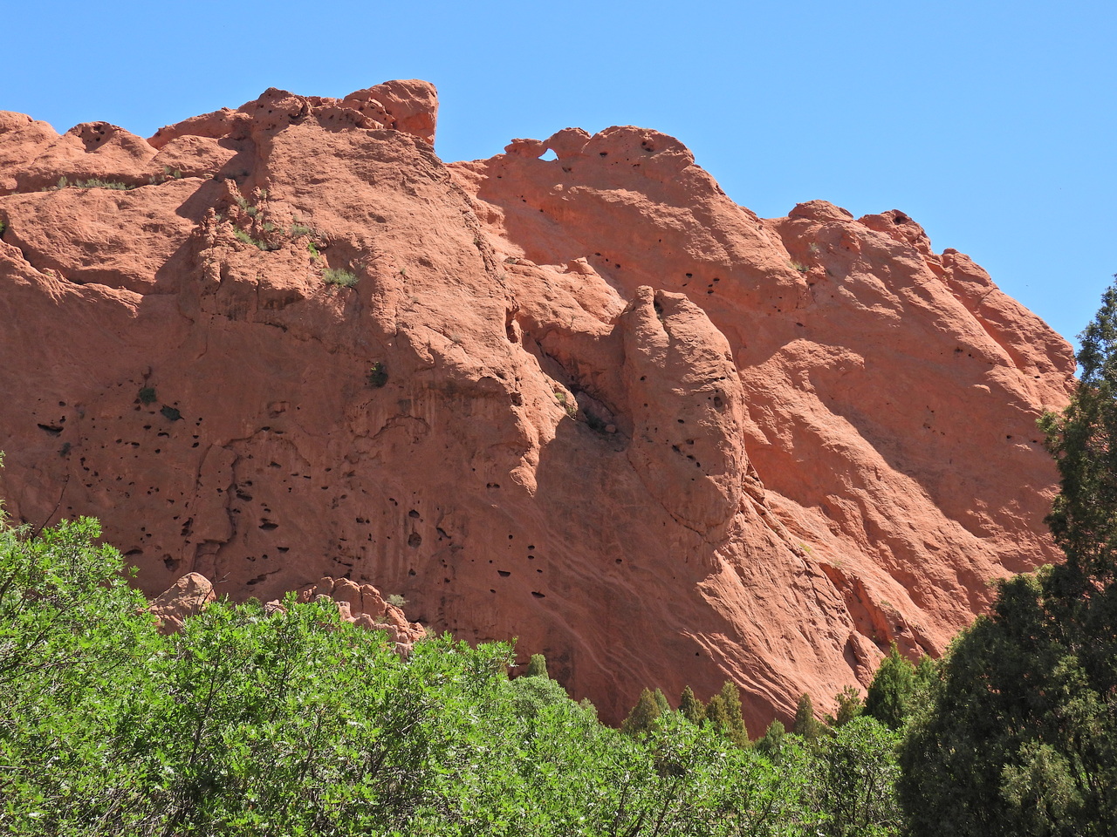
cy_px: 418
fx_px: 1388
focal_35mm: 43
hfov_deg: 43.9
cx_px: 558
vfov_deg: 33.6
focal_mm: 7.7
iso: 100
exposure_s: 1/1000
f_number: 3.2
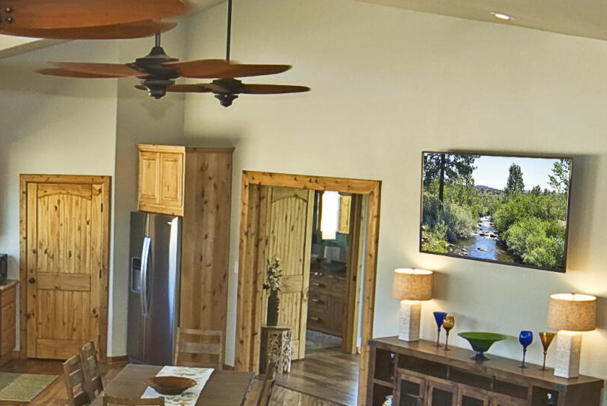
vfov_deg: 20.0
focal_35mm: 67
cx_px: 91
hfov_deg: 29.1
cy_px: 355
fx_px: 1131
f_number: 6.3
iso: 200
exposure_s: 1/13
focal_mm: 12
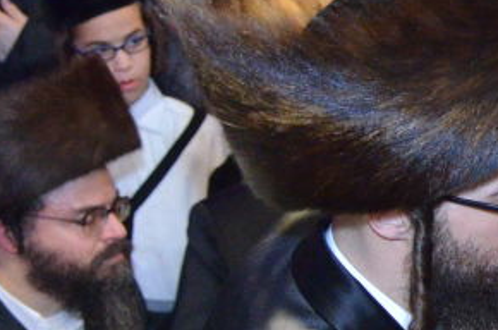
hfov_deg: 7.6
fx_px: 3658
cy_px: 339
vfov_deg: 5.1
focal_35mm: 265
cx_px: 835
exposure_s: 1/250
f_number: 5.3
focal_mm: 50
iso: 2500
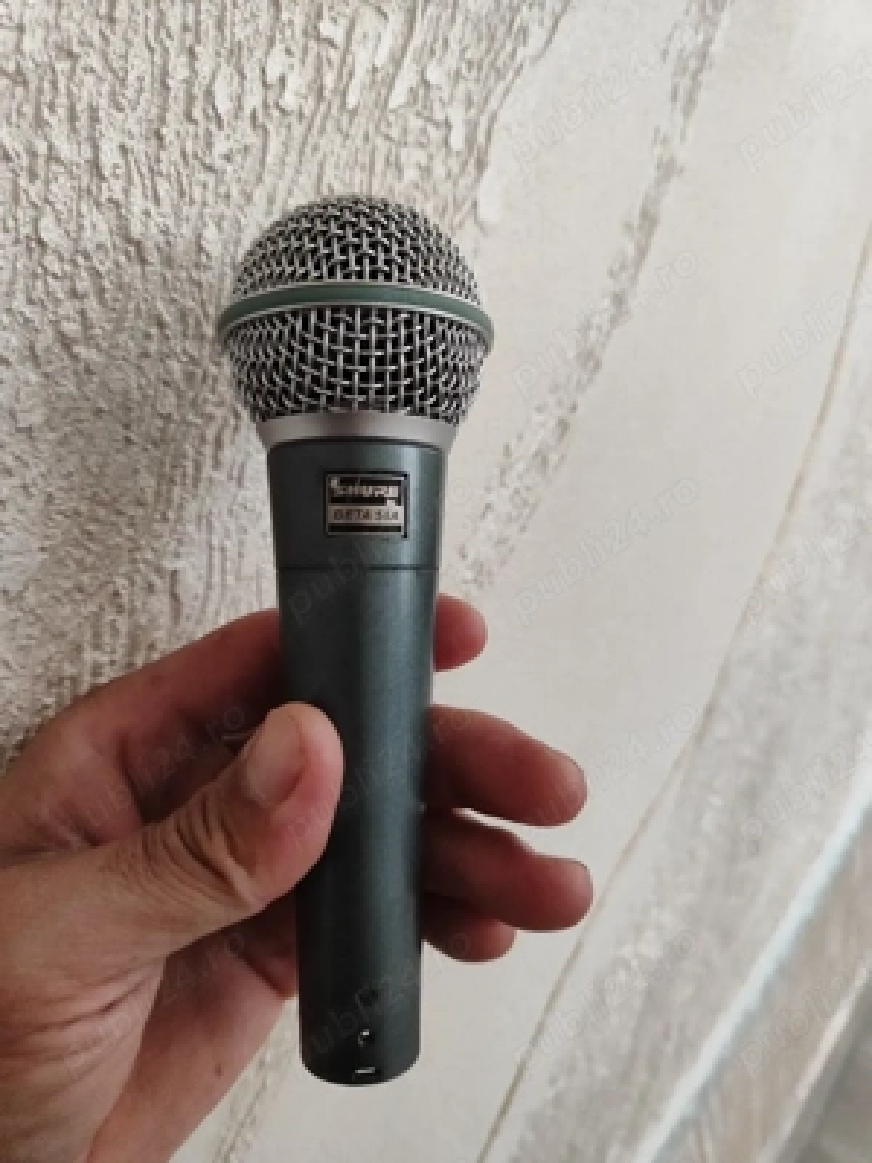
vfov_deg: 73.9
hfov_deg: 58.9
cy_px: 582
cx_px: 436
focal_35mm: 23
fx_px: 773
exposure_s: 1/25
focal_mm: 5.59
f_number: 1.88
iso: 2123
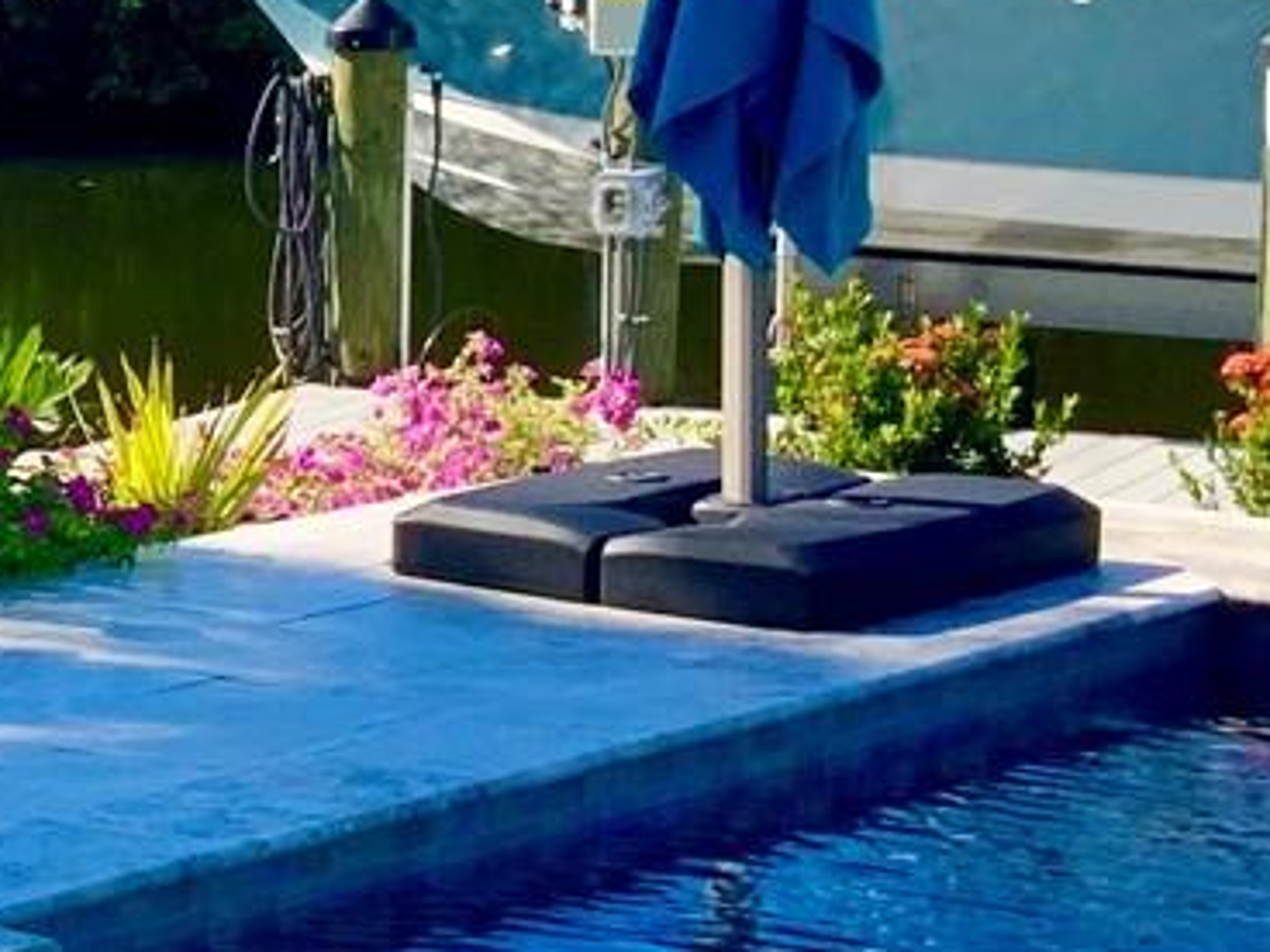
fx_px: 4623
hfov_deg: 14.4
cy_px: 531
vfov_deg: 11.8
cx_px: -742
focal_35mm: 126
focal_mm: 3
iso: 16
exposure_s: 1/1490
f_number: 1.8
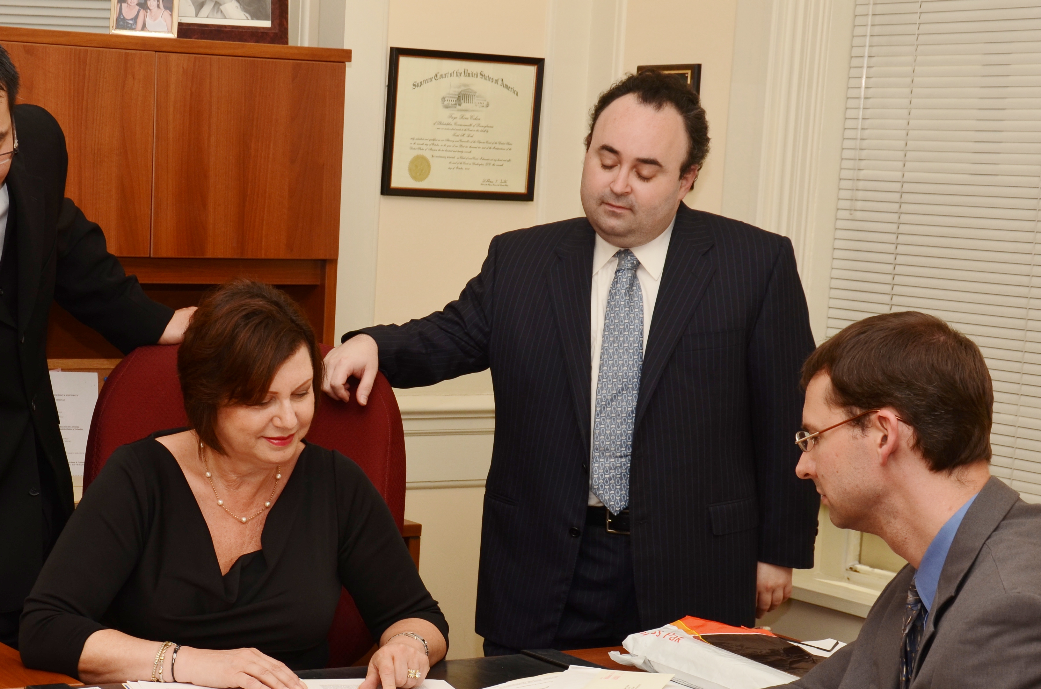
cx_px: 368
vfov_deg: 15.8
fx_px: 2482
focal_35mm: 86
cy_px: 505
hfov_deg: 23.6
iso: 200
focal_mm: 38
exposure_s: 1/250
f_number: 7.1
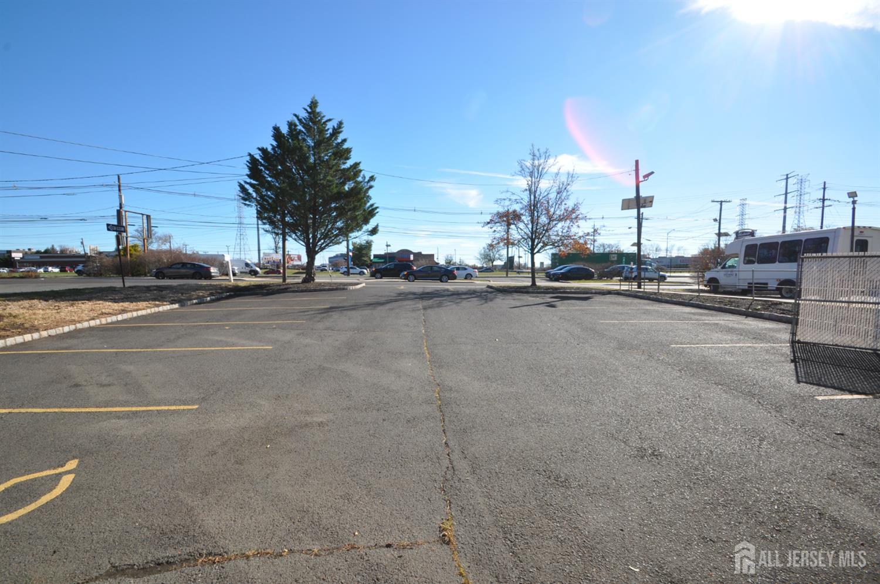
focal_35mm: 15
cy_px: 292
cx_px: 440
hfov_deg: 100.5
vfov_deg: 77.1
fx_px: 366
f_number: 11
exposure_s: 1/200
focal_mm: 10
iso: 200
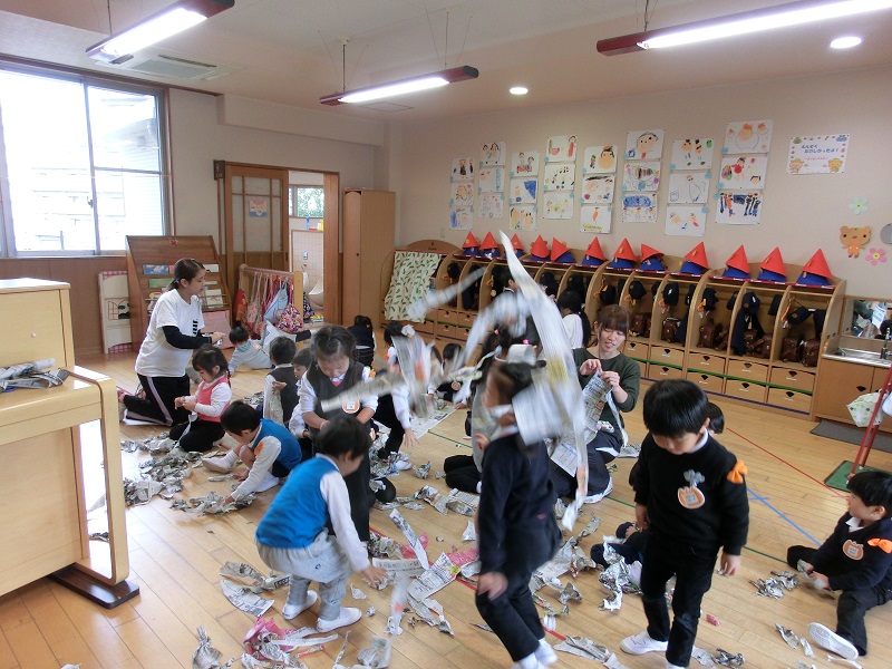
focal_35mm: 24
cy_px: 334
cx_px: 446
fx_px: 618
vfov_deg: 56.8
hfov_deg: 71.6
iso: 200
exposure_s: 1/60
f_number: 3
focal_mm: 4.24
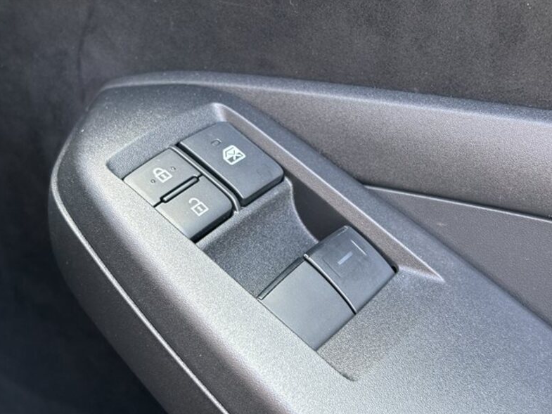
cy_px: 208
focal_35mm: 53
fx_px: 845
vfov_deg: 27.5
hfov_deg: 36.2
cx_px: 274
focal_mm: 5.96
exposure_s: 1/60
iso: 50
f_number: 1.6
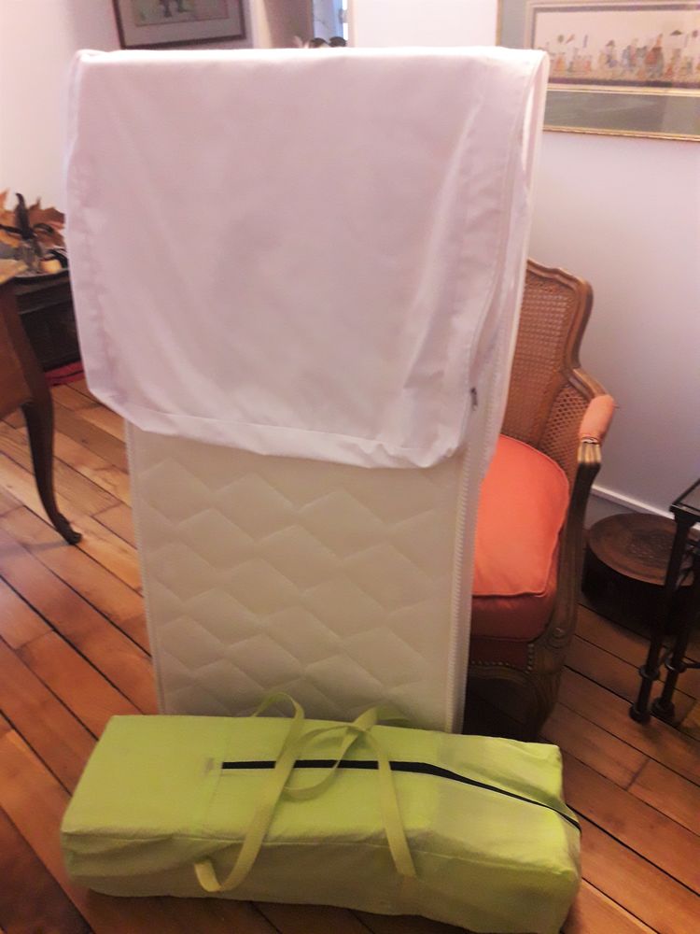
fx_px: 755
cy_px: 467
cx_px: 350
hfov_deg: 49.7
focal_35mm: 28
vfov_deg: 63.4
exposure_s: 1/17
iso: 250
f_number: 1.9
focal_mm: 3.7
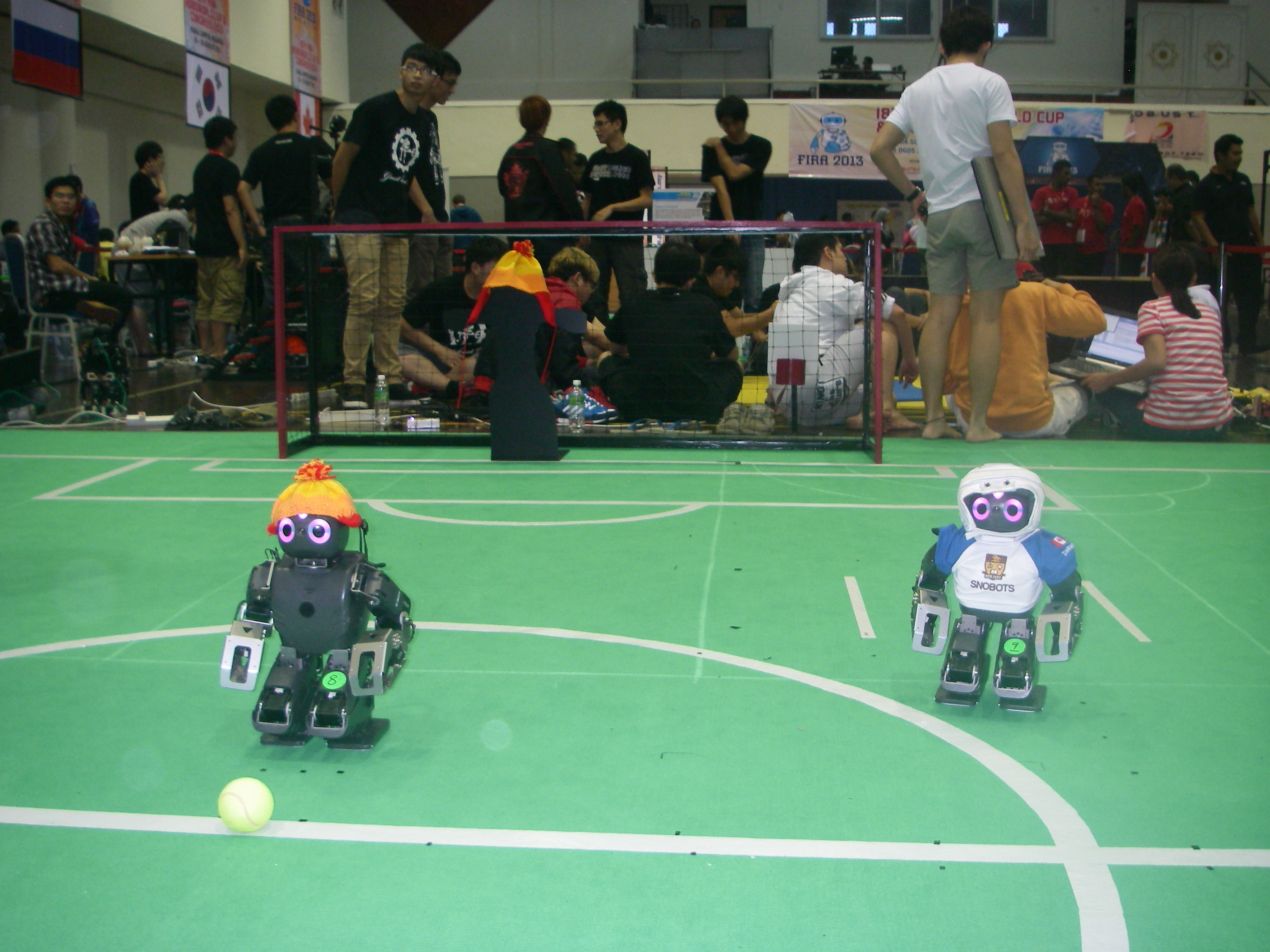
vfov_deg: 37.7
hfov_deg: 49.0
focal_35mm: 38
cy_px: 476
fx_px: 1394
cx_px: 635
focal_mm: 6.3
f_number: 3.3
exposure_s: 1/40
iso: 200
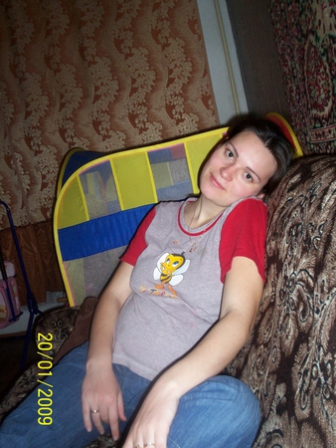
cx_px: 168
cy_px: 224
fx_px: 465
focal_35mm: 36
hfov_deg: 39.7
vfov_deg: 51.3
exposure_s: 1/64
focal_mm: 5.9
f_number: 4.5
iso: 140
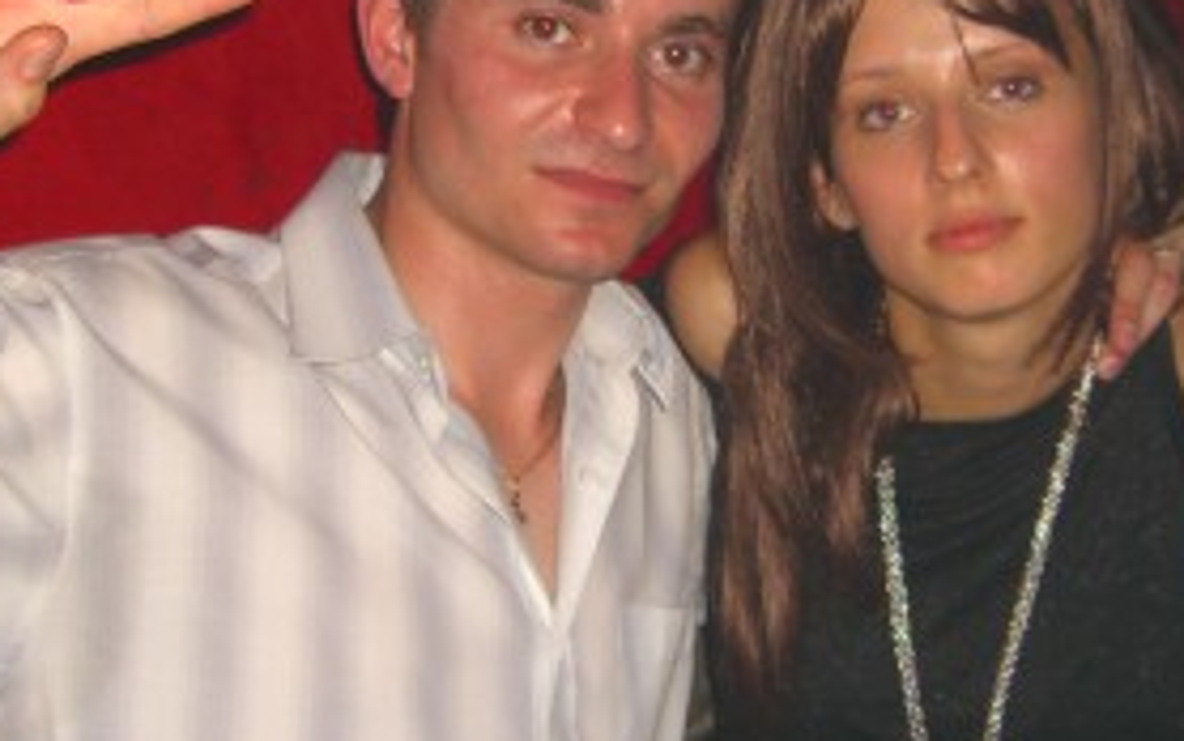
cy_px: 324
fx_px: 2808
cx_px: 673
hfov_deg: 23.8
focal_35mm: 87
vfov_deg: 15.0
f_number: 2.8
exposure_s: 1/60
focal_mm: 7.9
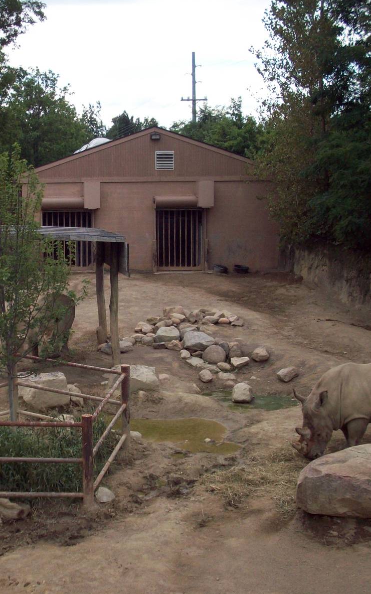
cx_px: 88
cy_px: 299
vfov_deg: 38.2
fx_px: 857
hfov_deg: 24.1
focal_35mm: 53
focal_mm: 6.2
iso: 80
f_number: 5.6
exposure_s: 1/198
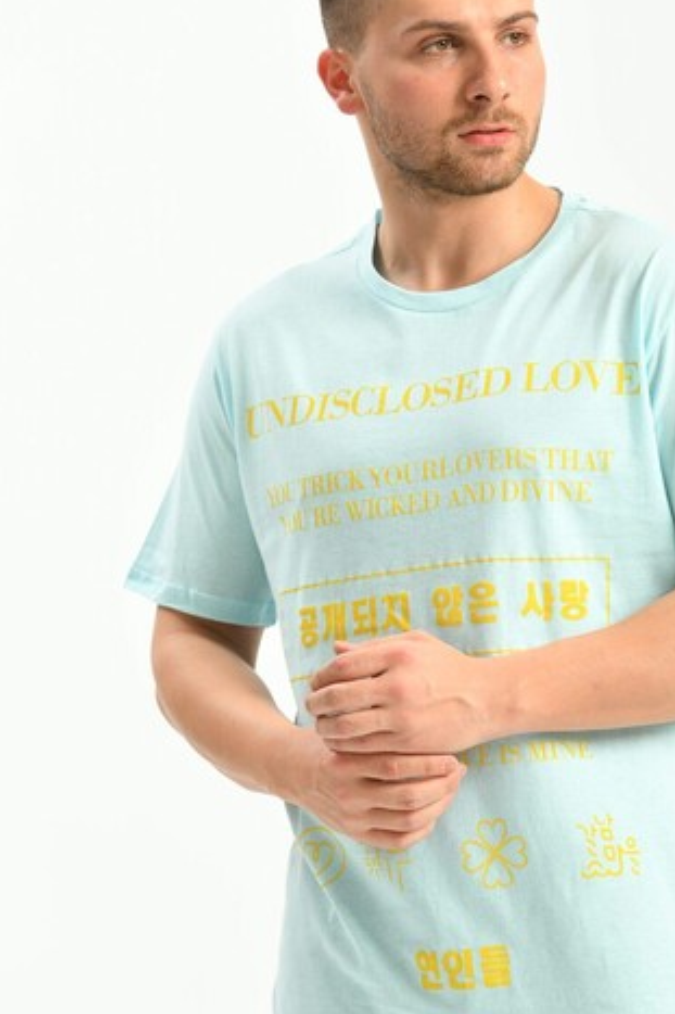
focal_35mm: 233
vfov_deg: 8.8
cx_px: 514
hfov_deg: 5.9
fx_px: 6557
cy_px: 586
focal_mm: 145
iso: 100
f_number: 5.6
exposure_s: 1/160
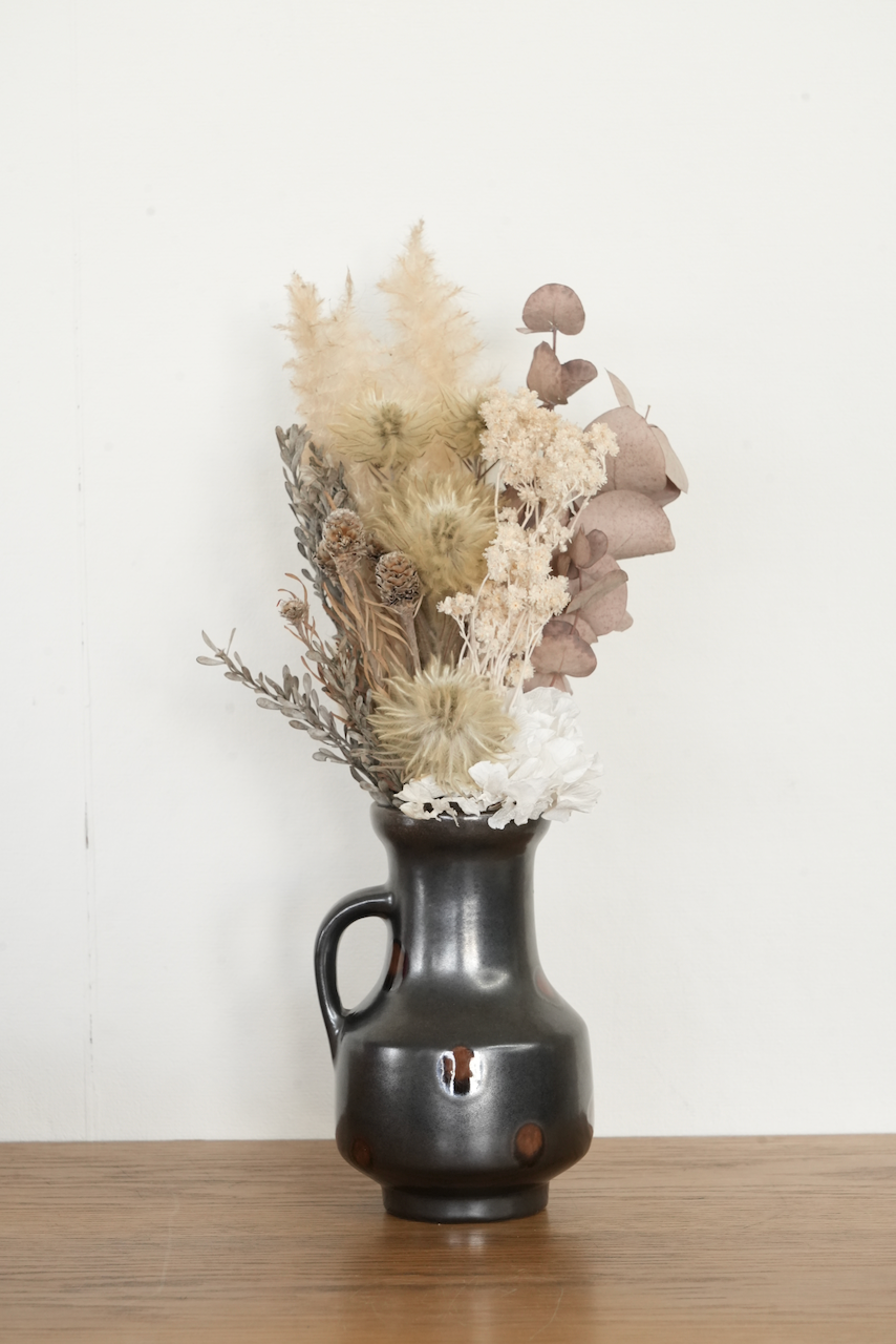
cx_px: 448
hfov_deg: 14.7
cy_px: 672
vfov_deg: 21.9
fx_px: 3470
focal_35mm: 93
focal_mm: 93
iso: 2500
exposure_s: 1/40
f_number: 11
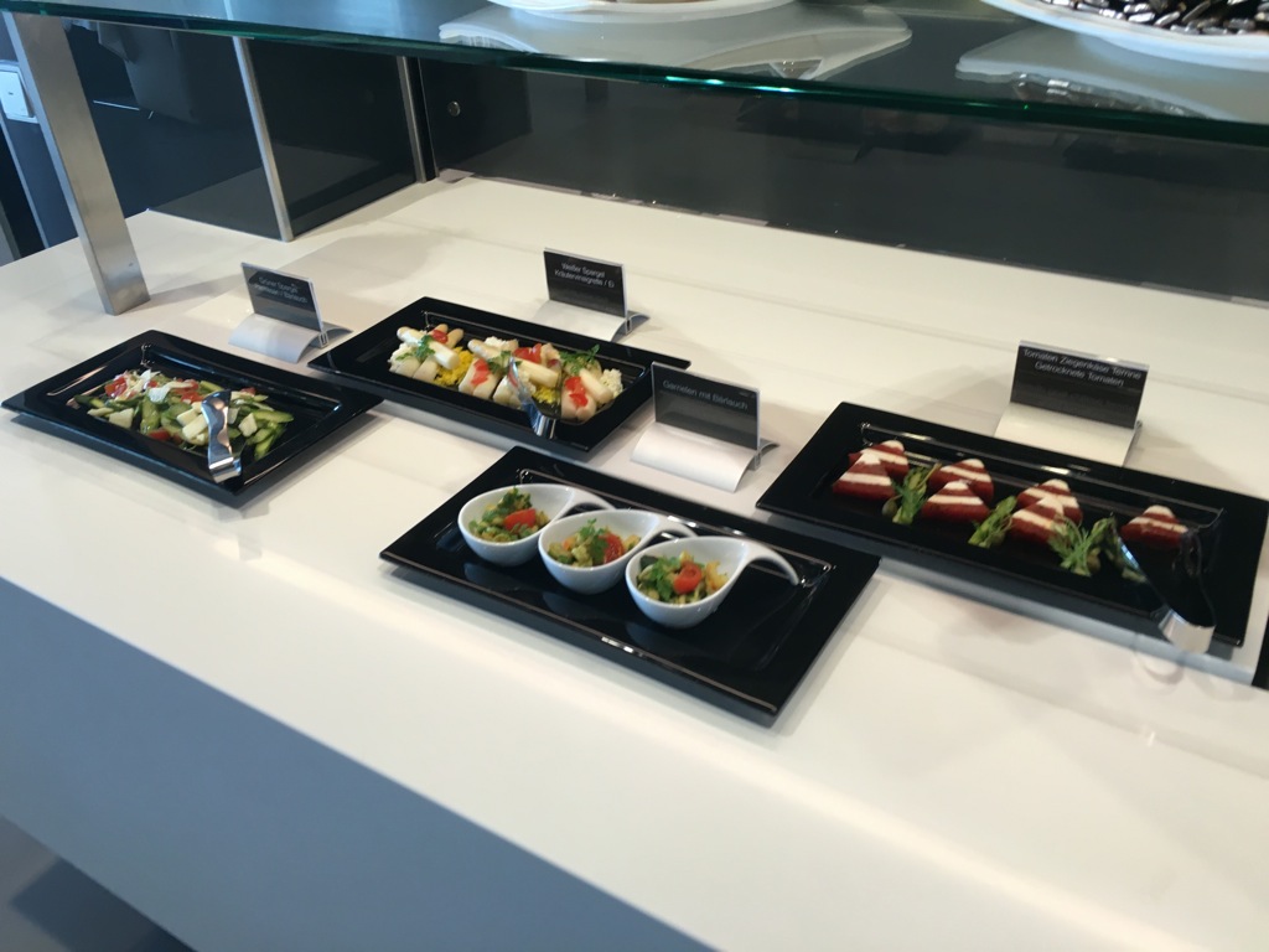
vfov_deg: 48.2
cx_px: 634
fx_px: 1063
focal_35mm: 29
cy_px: 476
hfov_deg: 61.7
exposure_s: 1/33
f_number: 2.2
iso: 32
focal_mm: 4.15
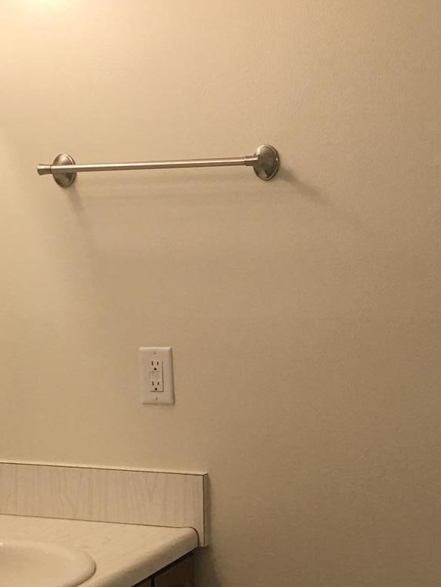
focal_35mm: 77
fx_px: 1308
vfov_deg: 25.3
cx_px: 275
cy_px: 359
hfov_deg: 19.1
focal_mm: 4.15
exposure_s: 1/30
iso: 32
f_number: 2.2
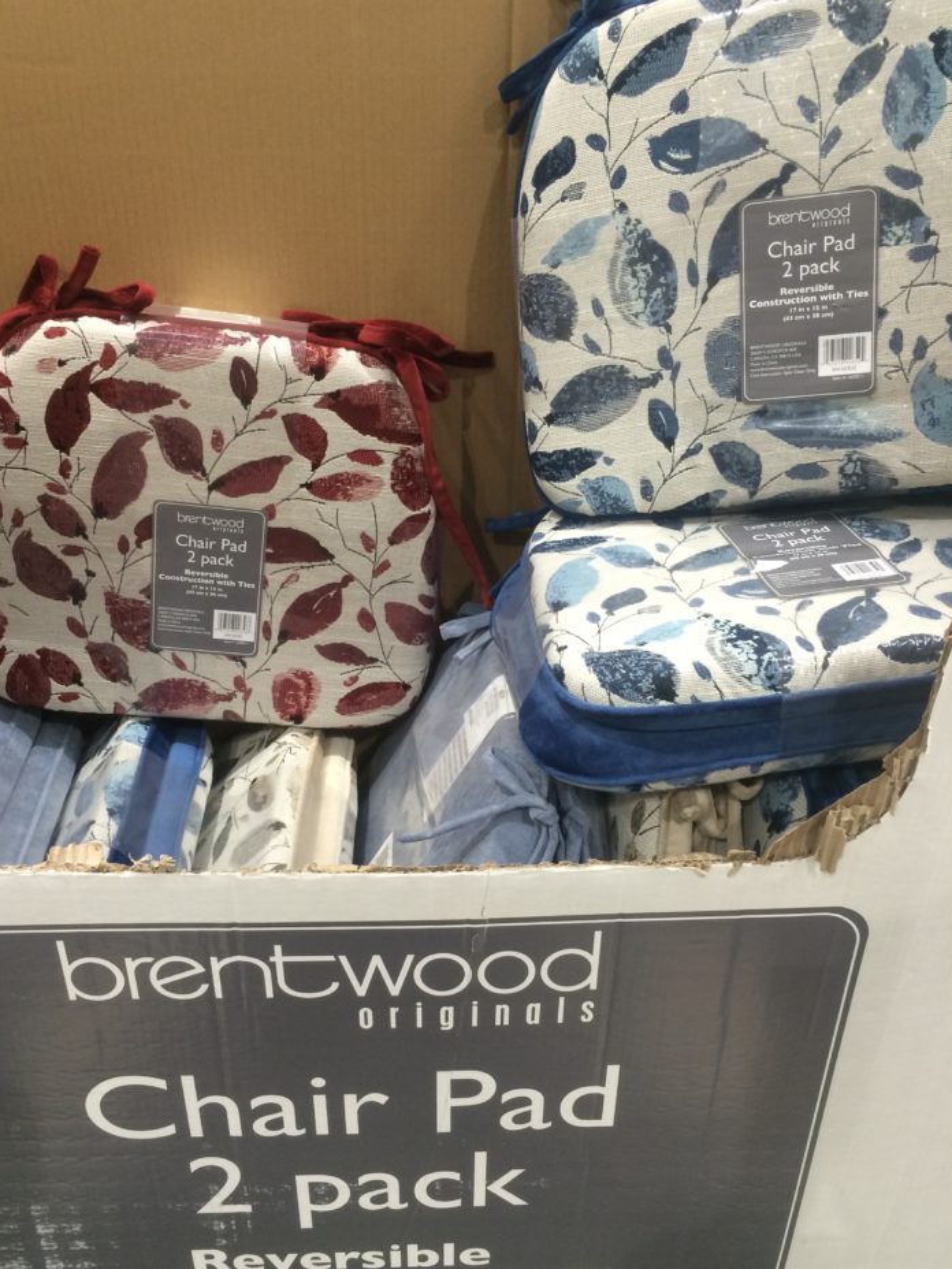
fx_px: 1173
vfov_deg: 56.8
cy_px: 678
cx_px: 436
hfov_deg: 44.1
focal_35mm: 32
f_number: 2.2
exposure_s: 1/30
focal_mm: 4.15
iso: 100
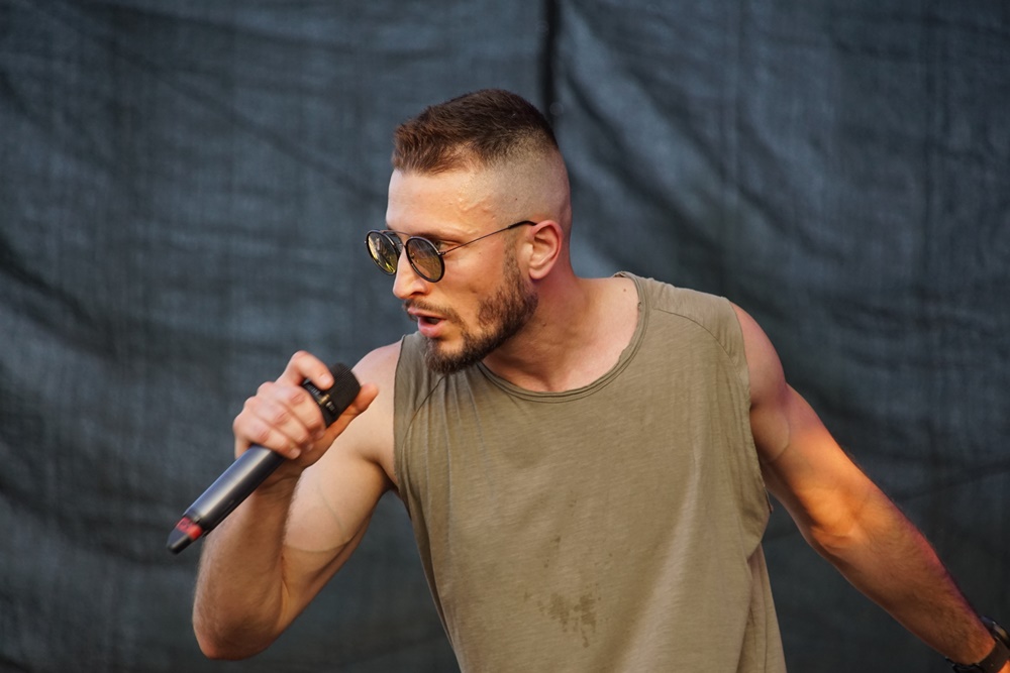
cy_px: 336
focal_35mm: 240
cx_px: 505
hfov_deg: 8.6
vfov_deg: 5.7
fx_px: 6734
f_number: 6.3
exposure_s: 1/250
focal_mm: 160
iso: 800
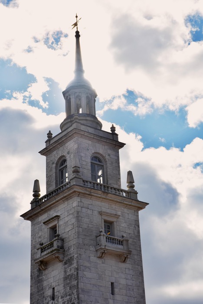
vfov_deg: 26.0
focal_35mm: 78
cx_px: 102
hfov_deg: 17.5
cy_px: 152
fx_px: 660
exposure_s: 1/500
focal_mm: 52
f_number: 10
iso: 100
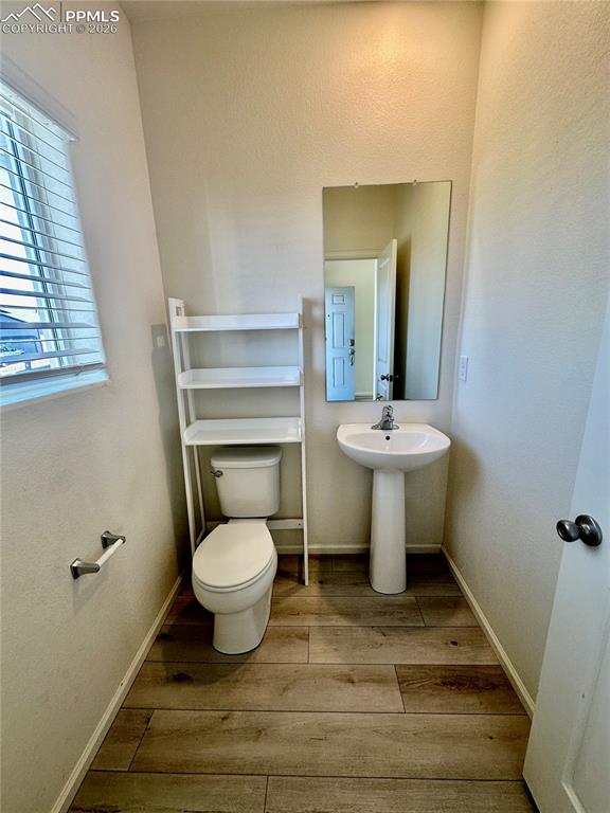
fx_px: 329
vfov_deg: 102.1
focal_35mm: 14
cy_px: 406
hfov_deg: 85.7
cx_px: 305
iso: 100
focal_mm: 2.22
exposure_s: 1/120
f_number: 2.2
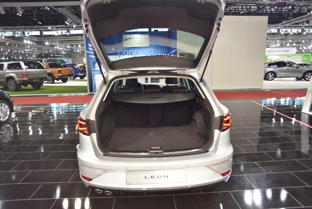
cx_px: 156
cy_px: 104
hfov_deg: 78.6
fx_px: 191
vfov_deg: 57.3
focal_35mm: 22
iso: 1000
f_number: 3.8
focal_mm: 22
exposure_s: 1/250
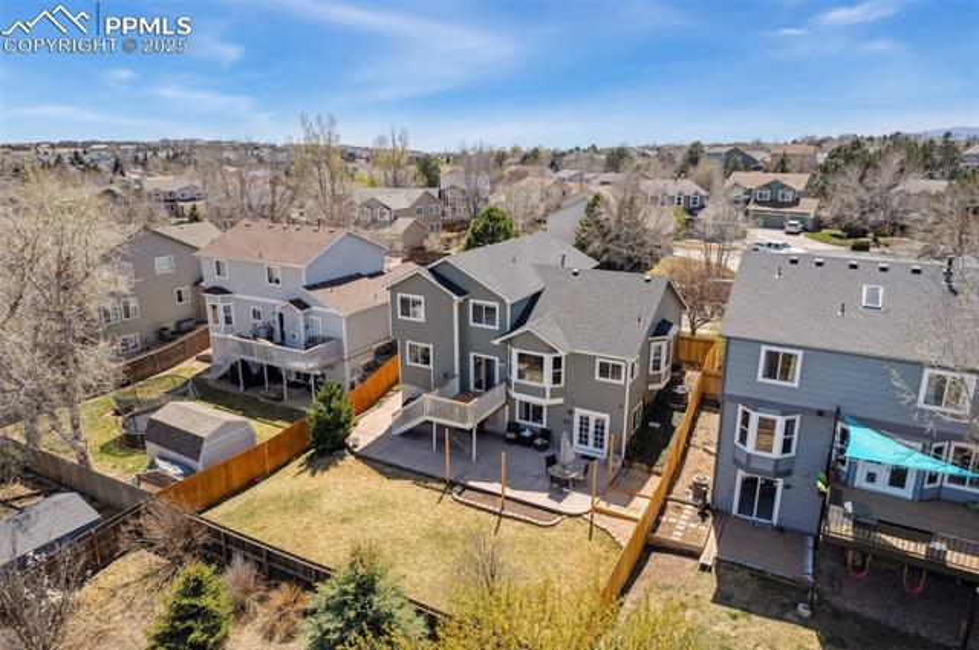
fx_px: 598
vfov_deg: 57.1
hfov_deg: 78.7
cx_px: 490
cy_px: 325
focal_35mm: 22
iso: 100
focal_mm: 8.4
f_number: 2.8
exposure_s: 1/800
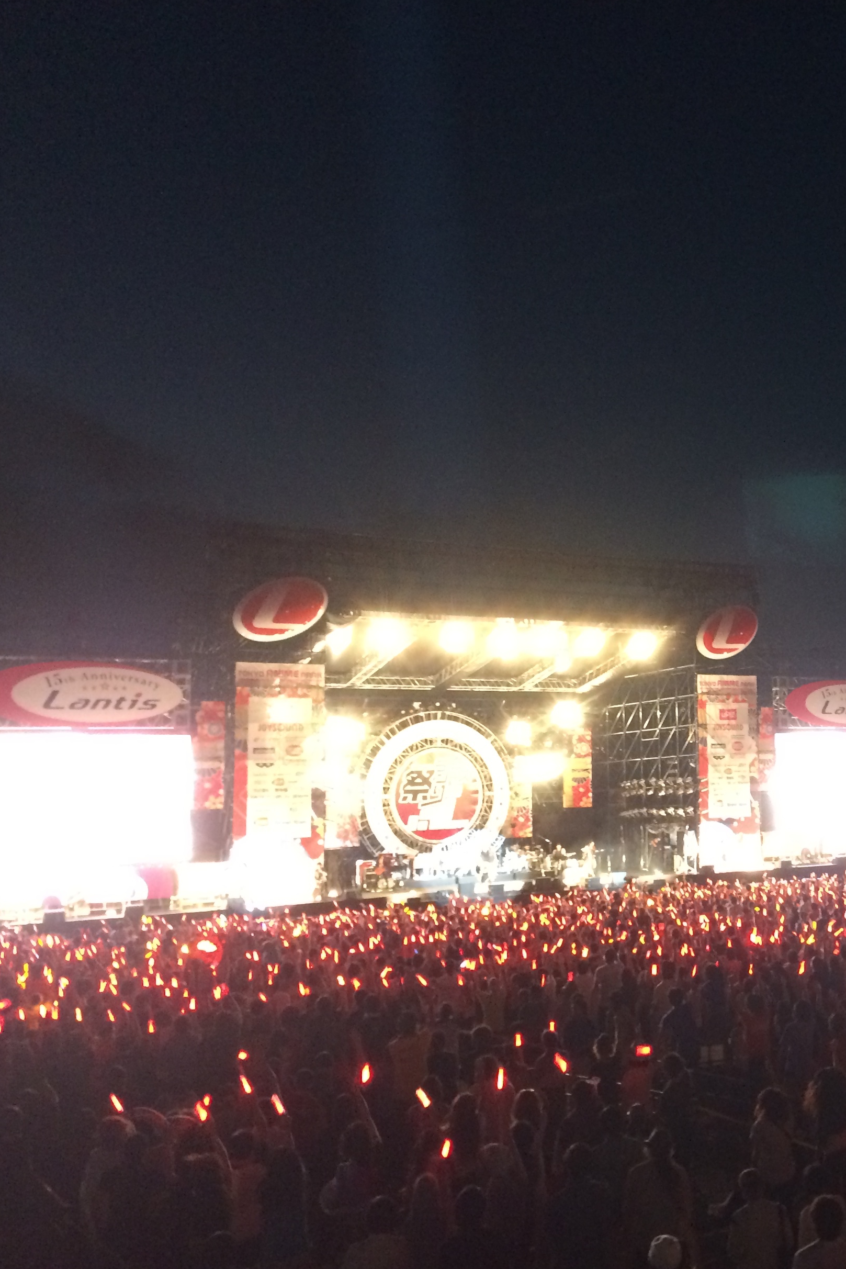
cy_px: 635
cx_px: 818
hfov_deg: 30.0
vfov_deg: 46.4
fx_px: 1480
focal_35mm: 42
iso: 320
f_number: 2.2
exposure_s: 1/20
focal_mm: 4.12
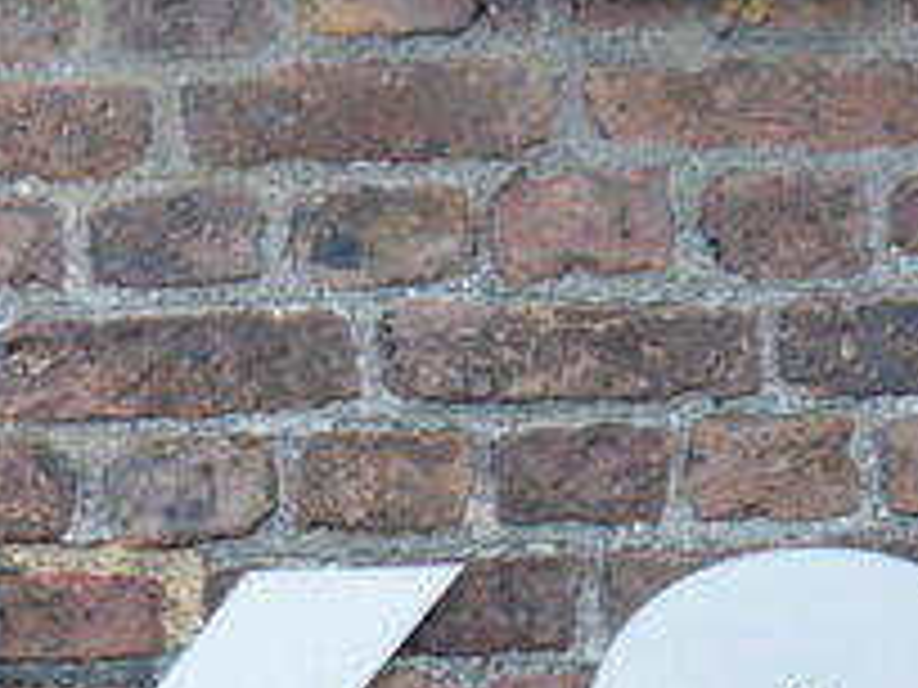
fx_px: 23651
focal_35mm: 892
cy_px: 634
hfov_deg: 2.2
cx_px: -522
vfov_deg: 1.7
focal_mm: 105
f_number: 5.6
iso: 360
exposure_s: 1/125
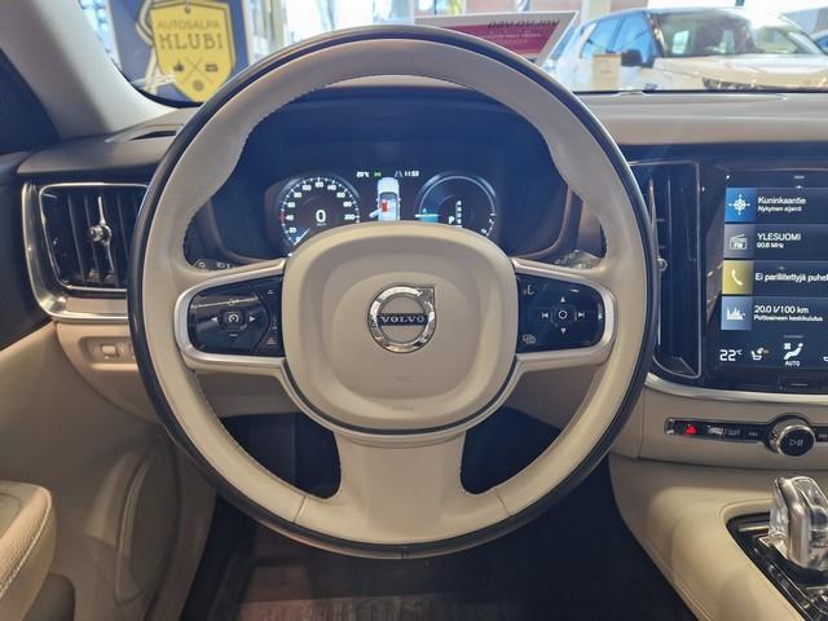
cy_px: 310
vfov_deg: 58.9
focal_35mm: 23
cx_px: 414
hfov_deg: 73.9
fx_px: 550
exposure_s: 1/100
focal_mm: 5.4
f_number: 1.8
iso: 160
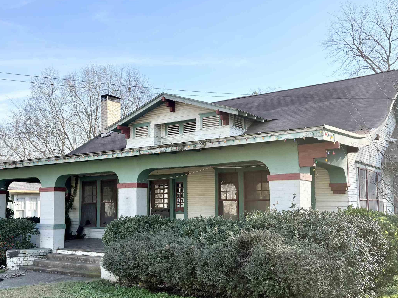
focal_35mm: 39
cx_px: 167
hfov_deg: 47.7
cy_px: 172
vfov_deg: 36.7
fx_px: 448
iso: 50
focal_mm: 5.96
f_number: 1.6
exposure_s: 1/1587
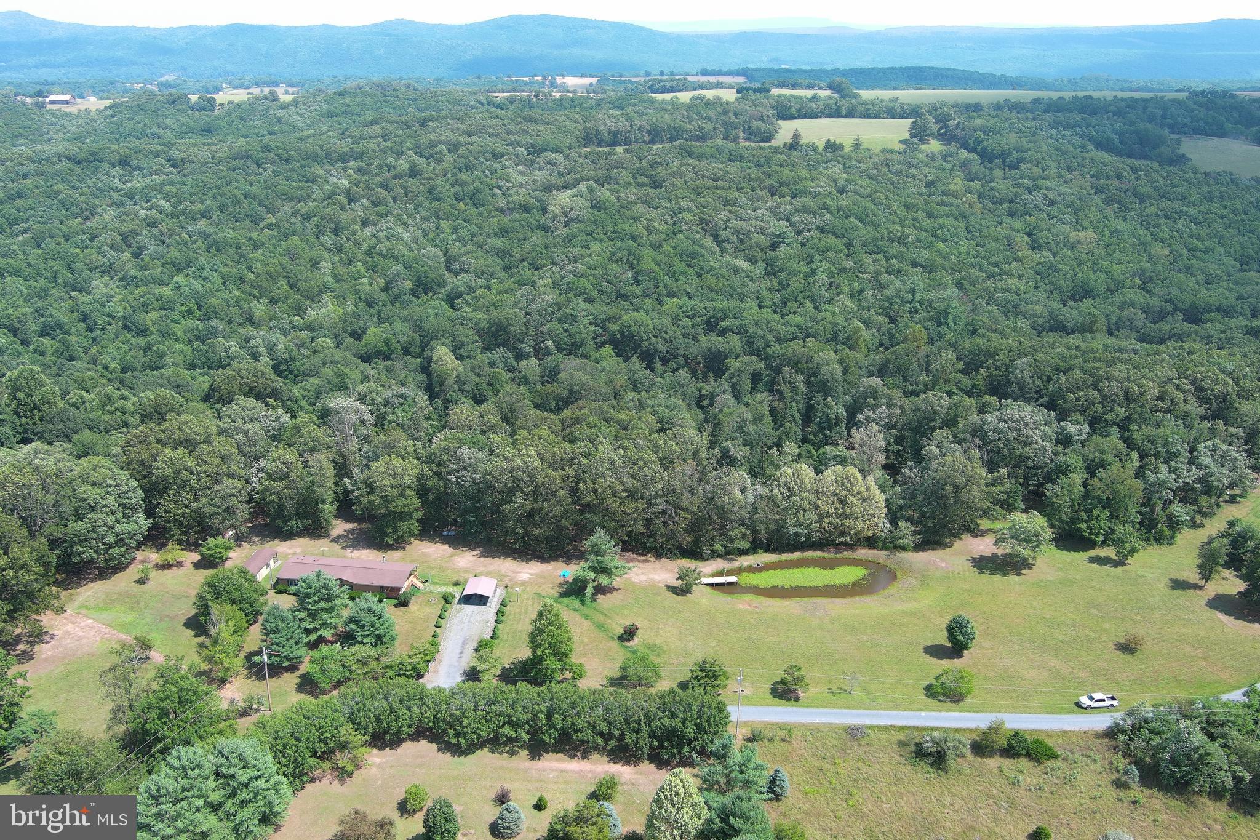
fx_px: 1015
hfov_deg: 63.7
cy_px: 420
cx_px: 630
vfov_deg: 45.0
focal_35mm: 29
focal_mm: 10.57
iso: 100
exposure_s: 1/512
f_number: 2.8
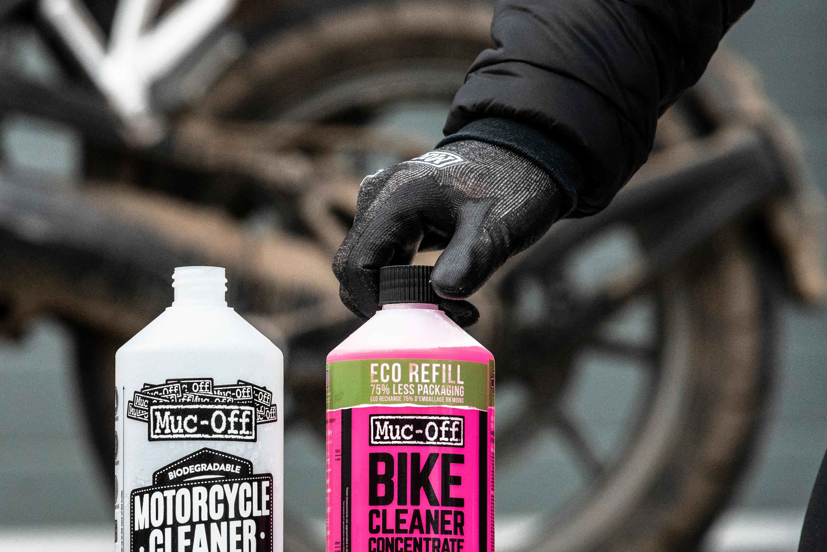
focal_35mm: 419
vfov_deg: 3.3
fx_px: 9628
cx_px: 231
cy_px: 408
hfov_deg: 4.9
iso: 2000
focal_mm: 200
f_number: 6.3
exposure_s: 1/800
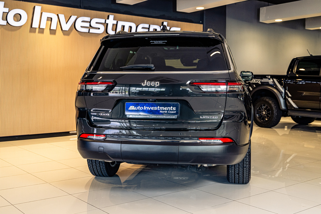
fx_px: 383
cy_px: 107
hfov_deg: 45.4
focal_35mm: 43
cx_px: 160
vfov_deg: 31.2
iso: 640
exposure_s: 1/160
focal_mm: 43
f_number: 4
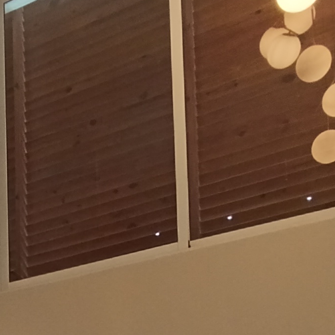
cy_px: 510
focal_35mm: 68
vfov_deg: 21.2
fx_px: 745
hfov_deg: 22.8
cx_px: -89
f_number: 2.2
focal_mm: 1.65
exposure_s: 1/100
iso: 250
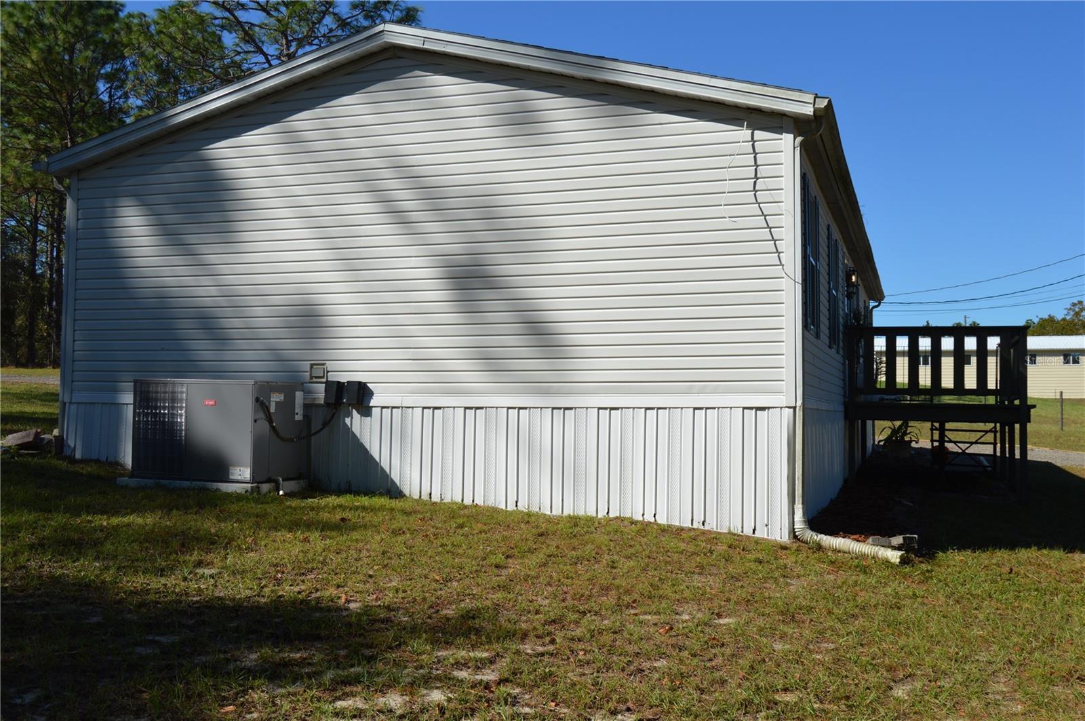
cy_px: 360
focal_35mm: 36
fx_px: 1084
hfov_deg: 53.2
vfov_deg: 36.8
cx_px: 542
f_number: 9
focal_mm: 24
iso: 100
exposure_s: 1/320
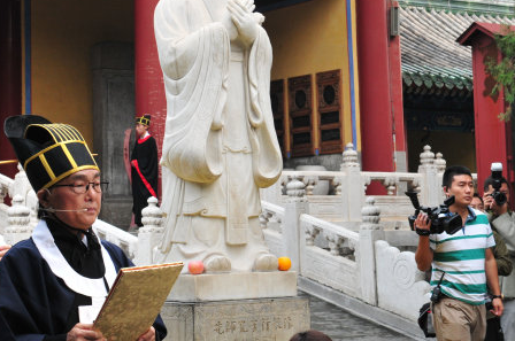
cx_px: 195
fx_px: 1385
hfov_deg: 21.0
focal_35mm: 97
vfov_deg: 14.0
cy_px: 99
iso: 500
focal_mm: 42
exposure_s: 1/200
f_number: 7.1
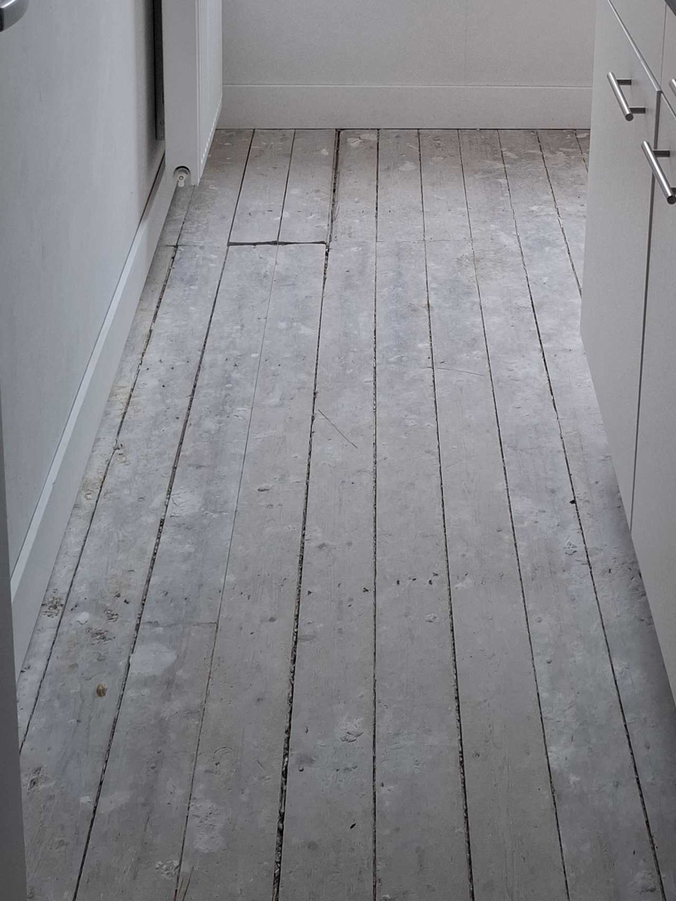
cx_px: 605
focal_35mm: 55
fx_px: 1432
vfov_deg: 32.0
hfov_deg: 25.7
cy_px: -17
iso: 200
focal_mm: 5.54
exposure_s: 1/50
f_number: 1.8
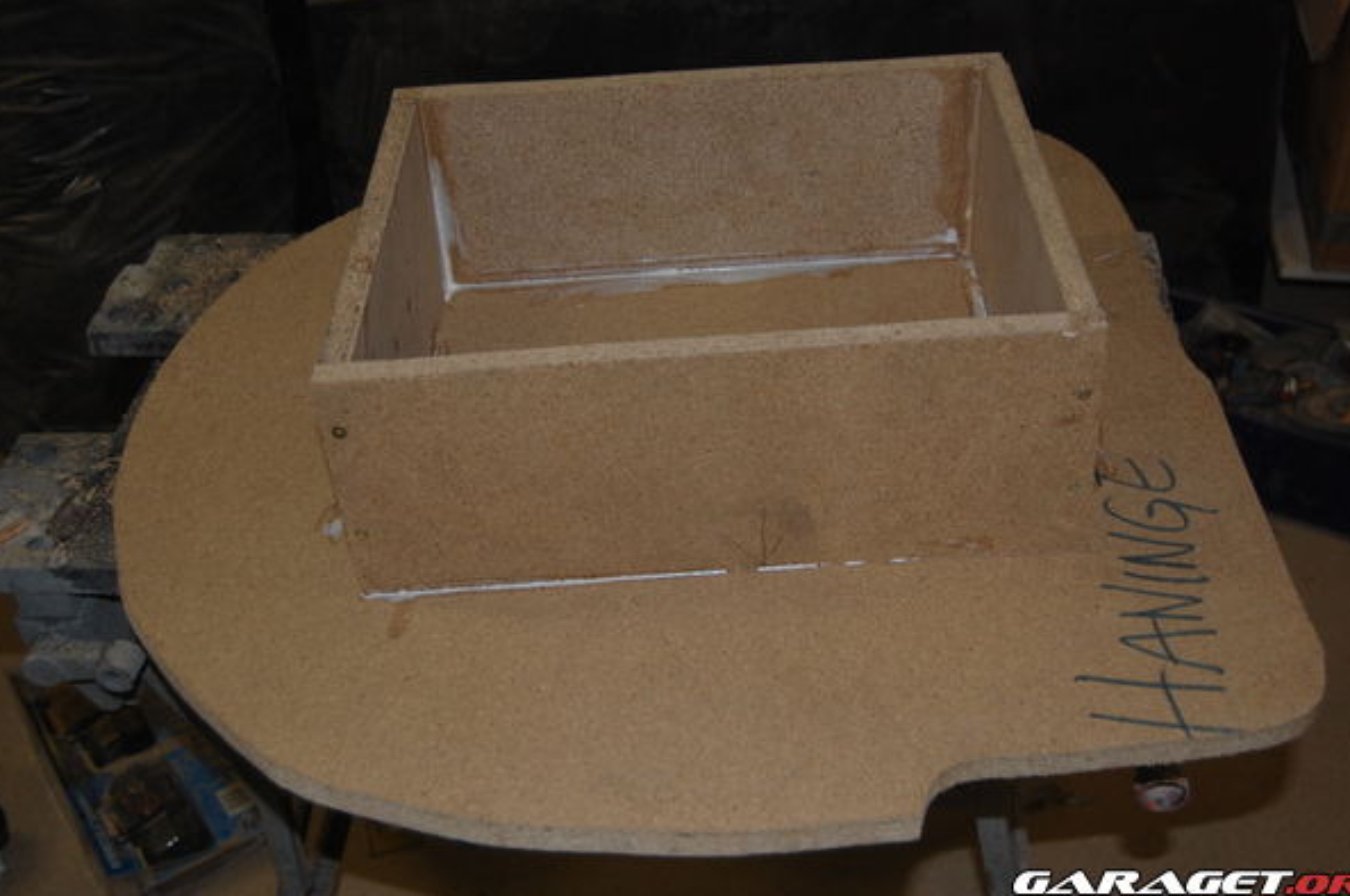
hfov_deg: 46.5
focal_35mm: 42
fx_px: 1572
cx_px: 675
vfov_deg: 31.8
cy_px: 423
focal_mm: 26
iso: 400
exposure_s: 1/60
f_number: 4.2
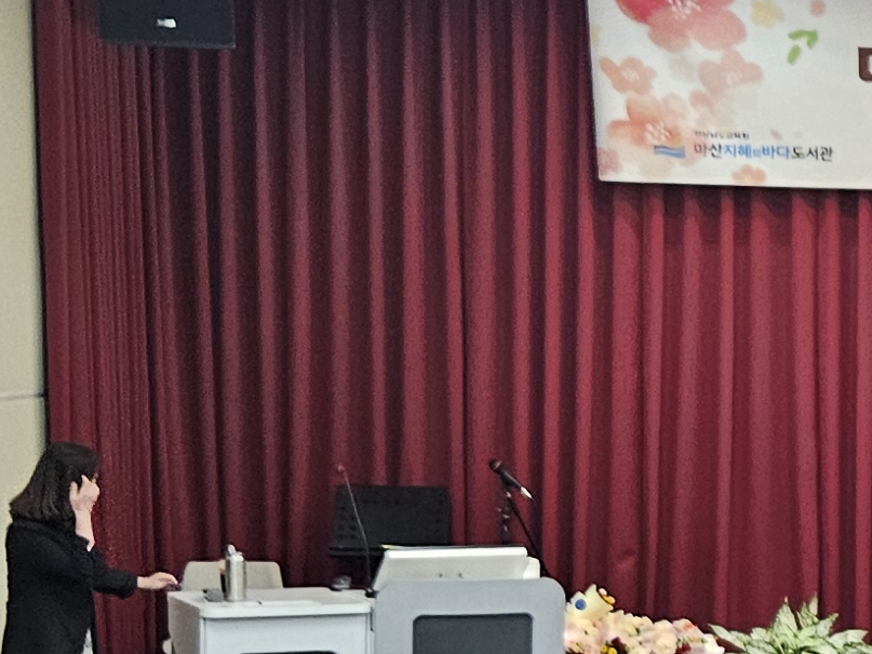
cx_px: 1282
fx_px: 2871
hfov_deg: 15.9
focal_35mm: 114
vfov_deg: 12.9
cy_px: 551
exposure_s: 1/120
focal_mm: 5.4
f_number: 1.8
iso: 320
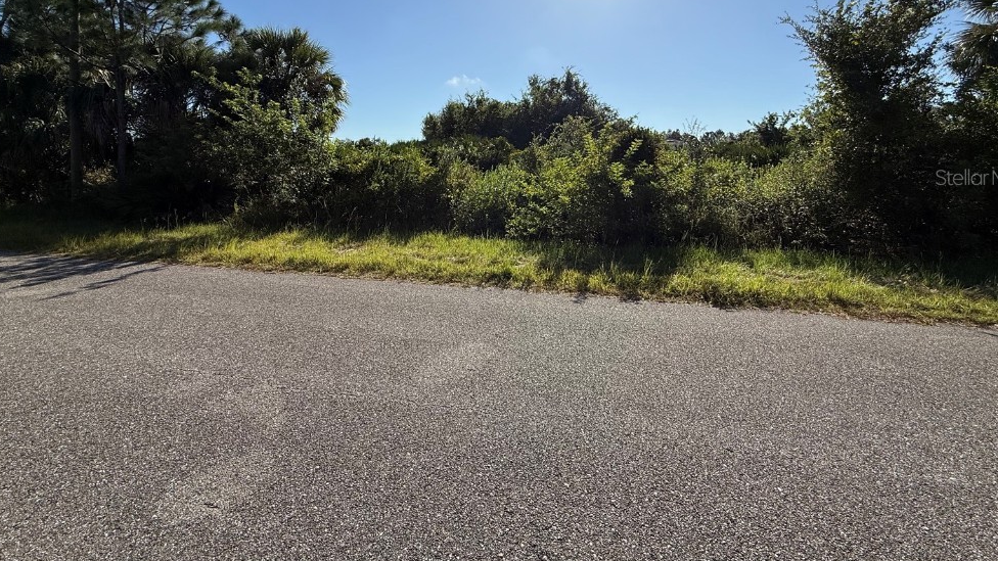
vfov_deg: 64.9
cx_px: 508
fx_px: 423
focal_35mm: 16
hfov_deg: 99.4
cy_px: 177
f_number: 2.2
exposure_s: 1/3460
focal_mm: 2.22
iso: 50
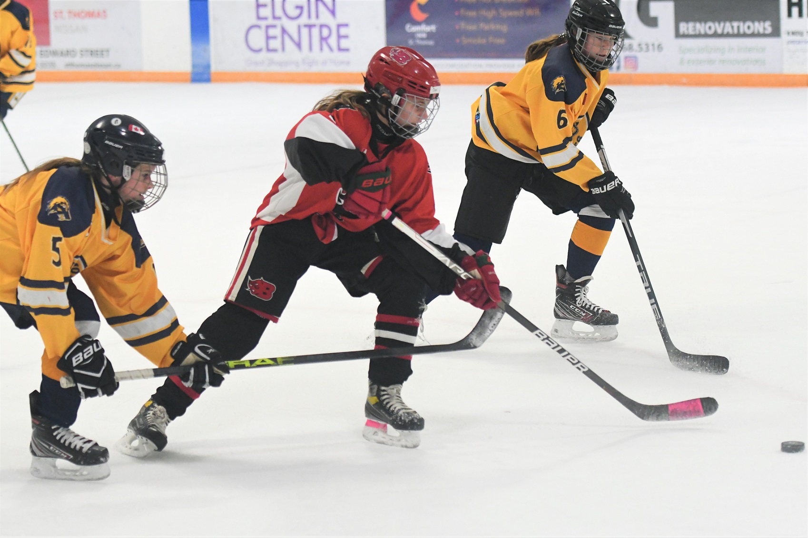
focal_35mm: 105
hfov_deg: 19.5
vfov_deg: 13.0
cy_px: 269
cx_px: 404
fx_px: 2356
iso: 3600
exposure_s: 1/1000
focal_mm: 70
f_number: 2.8
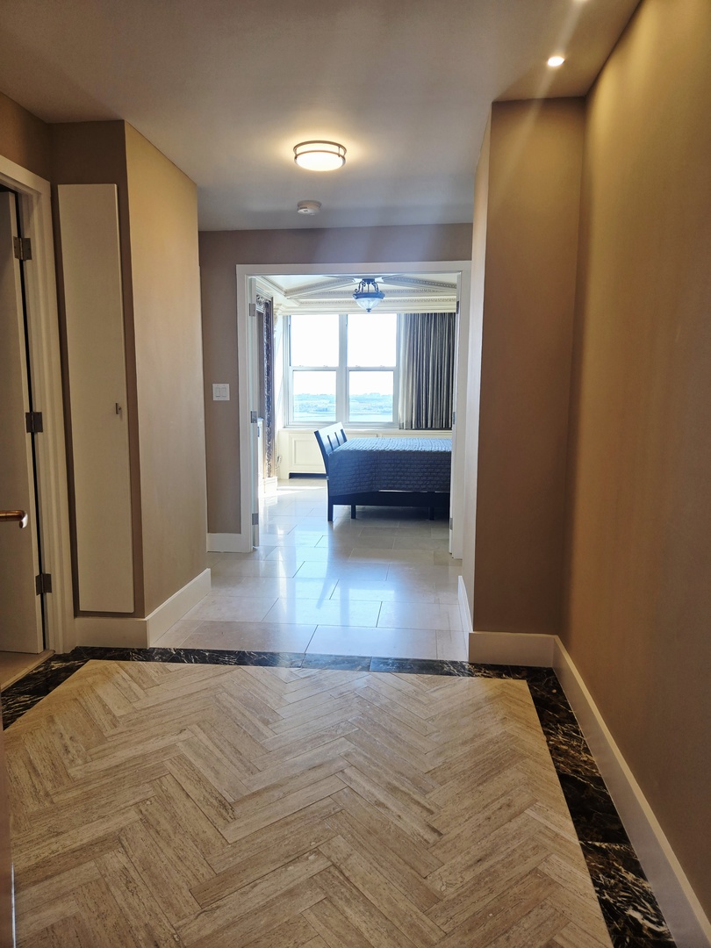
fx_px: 630
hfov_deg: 58.9
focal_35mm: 23
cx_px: 356
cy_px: 474
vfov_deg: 73.9
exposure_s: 1/120
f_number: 1.8
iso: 40
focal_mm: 5.4
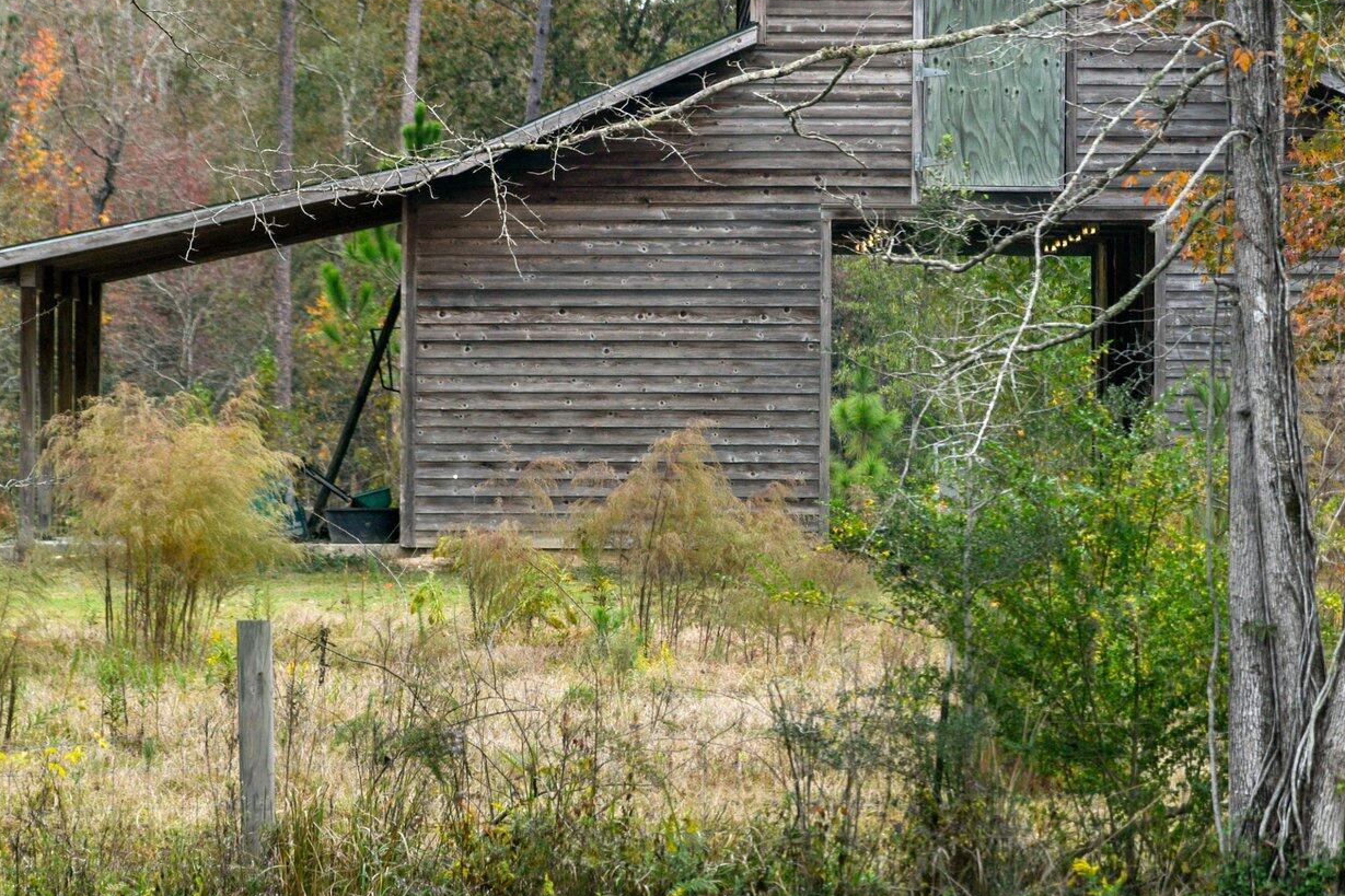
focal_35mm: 300
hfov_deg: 6.9
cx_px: 1031
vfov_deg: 4.6
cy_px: 491
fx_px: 11206
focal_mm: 180
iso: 400
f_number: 11
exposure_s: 1/60
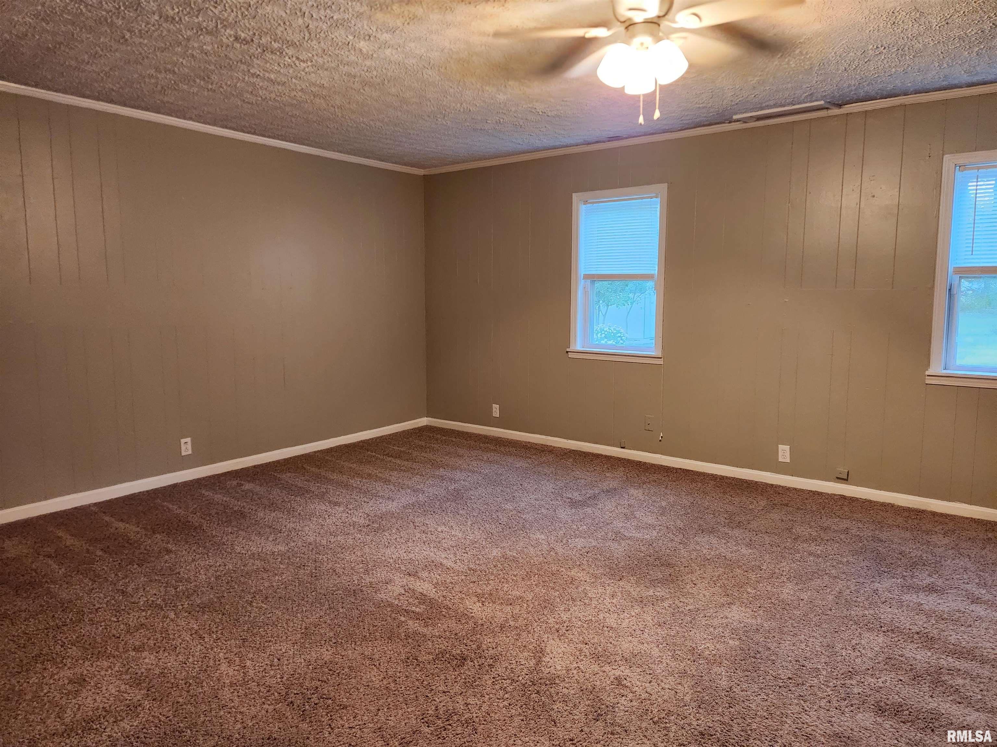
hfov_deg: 73.9
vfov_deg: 58.9
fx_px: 662
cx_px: 498
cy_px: 374
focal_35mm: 23
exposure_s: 1/120
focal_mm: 5.4
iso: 1000
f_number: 1.8
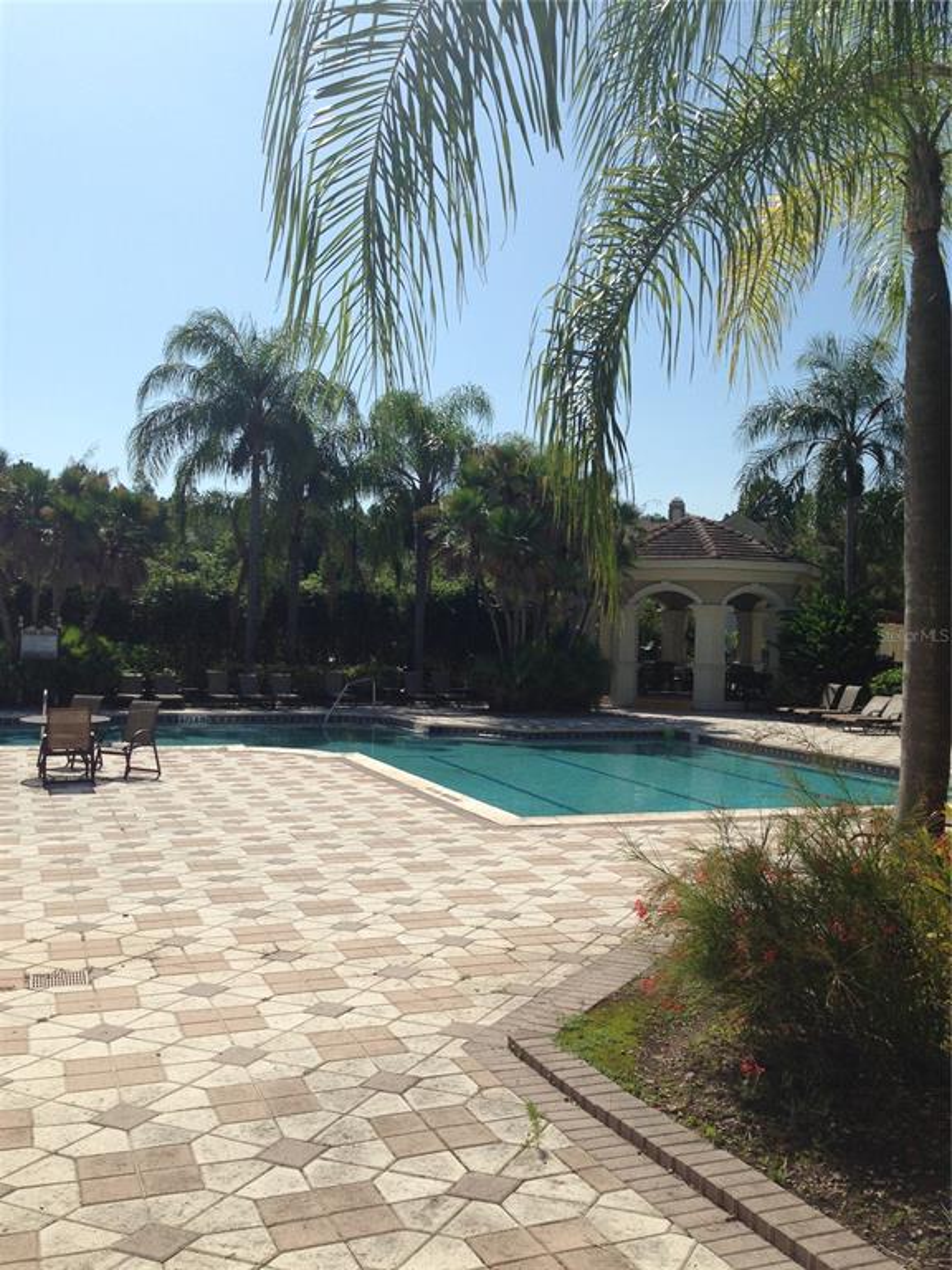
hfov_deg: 42.9
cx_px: 476
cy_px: 635
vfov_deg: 55.4
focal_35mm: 33
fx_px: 1210
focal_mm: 4.12
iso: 50
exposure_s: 1/2358
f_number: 2.4
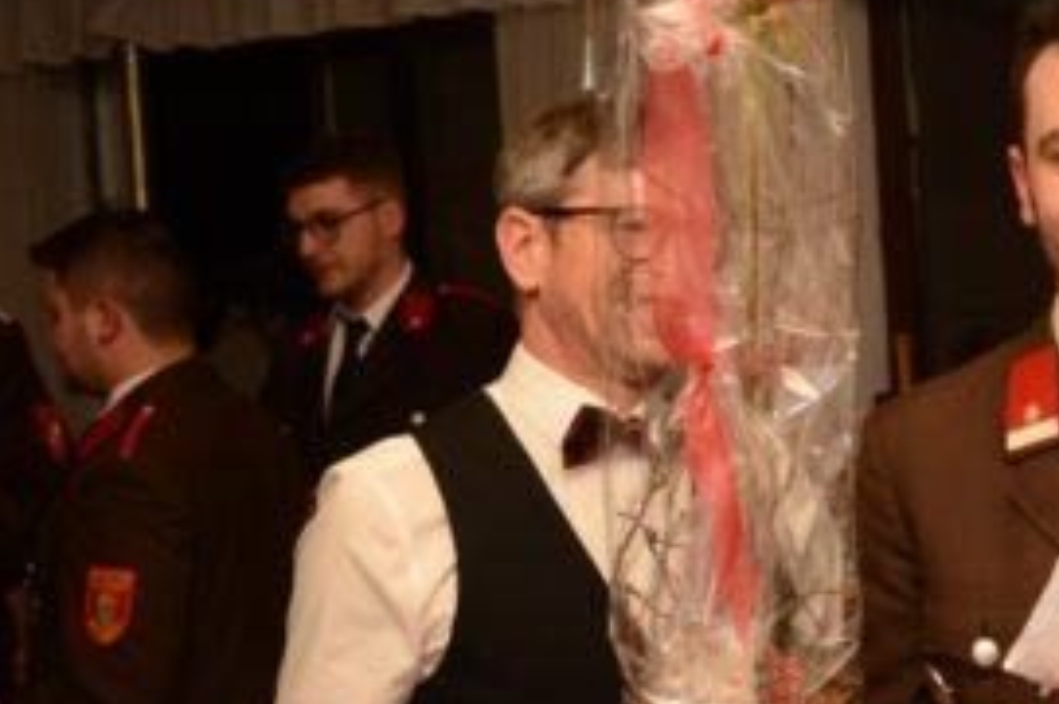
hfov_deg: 23.4
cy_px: 282
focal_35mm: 83
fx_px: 2442
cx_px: 1071
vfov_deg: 16.4
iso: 200
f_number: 5
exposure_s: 1/60
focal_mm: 25
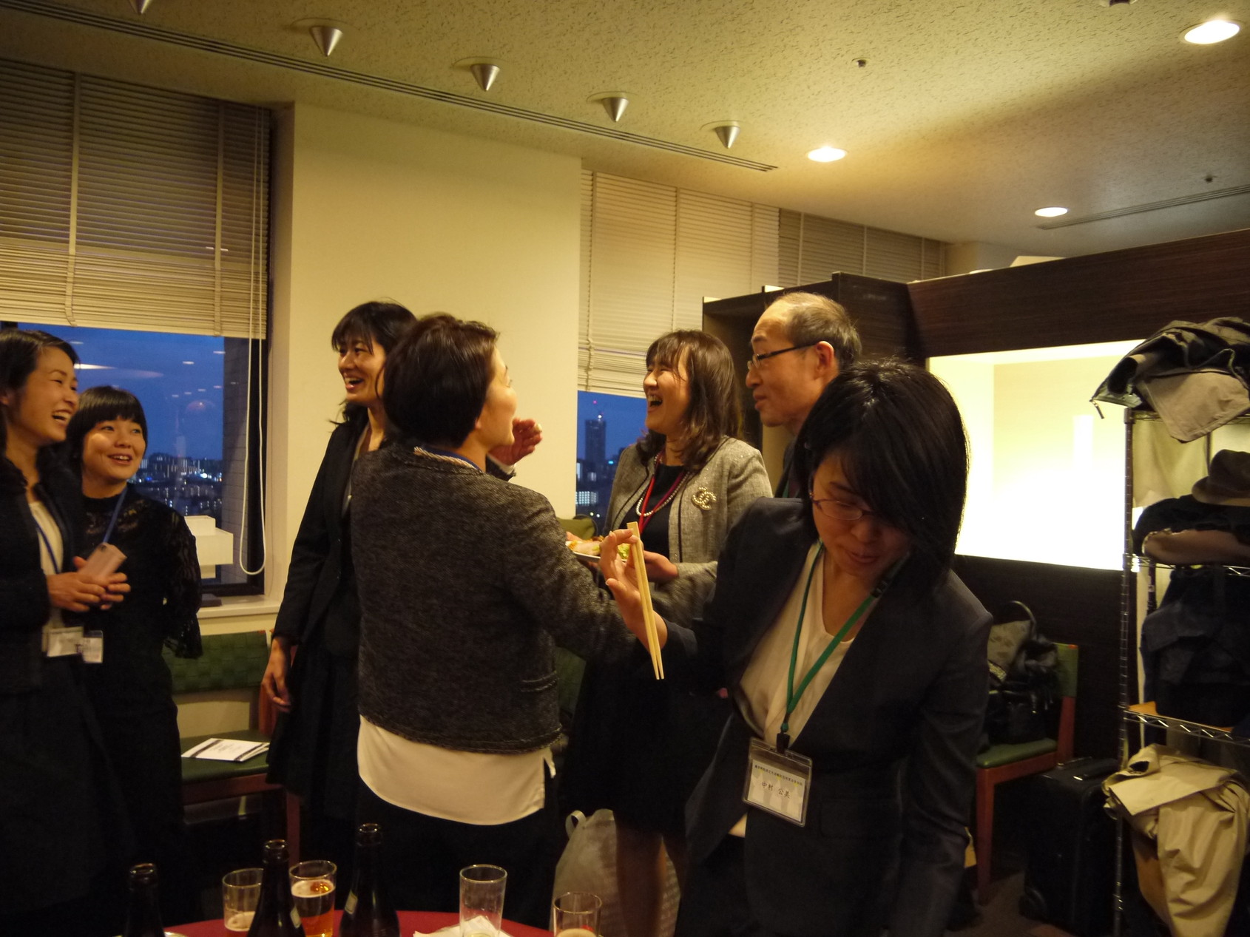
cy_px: 468
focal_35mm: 28
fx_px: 1011
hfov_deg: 63.5
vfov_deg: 49.7
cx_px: 625
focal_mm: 14
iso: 800
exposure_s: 1/30
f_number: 3.5
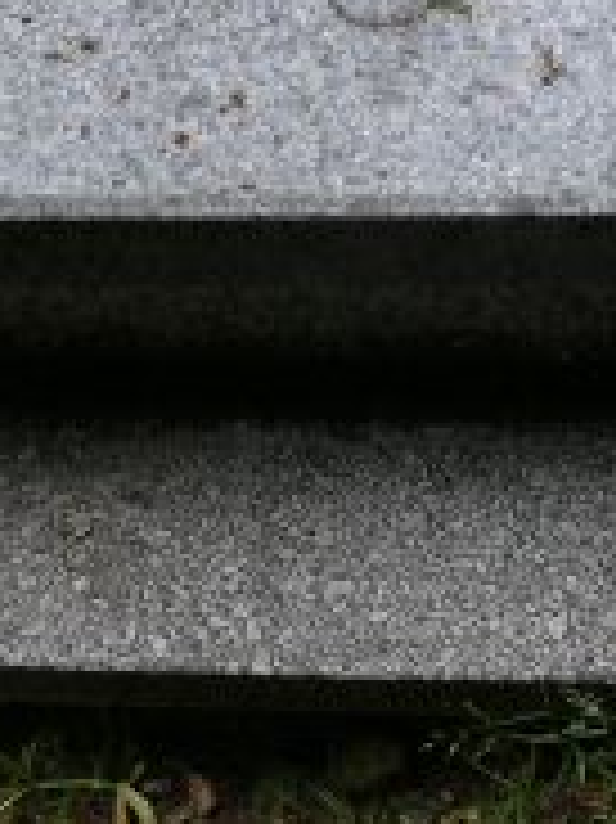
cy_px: -158
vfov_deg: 20.0
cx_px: 364
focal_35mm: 92
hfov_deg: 16.0
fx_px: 2185
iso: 100
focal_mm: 7.4
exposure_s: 1/40
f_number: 2.8
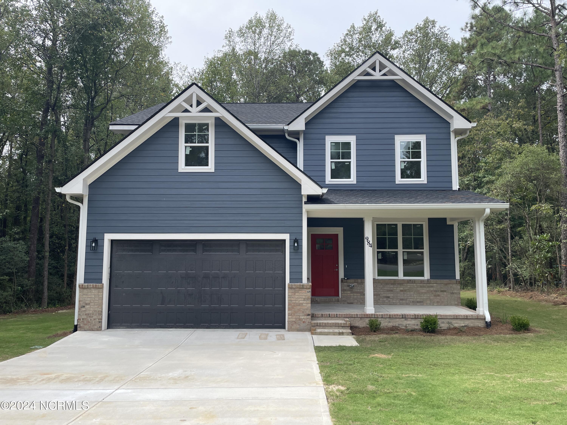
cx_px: 284
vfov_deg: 53.1
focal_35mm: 26
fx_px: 426
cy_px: 212
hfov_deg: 67.3
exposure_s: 1/1319
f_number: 1.6
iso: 32
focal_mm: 4.2
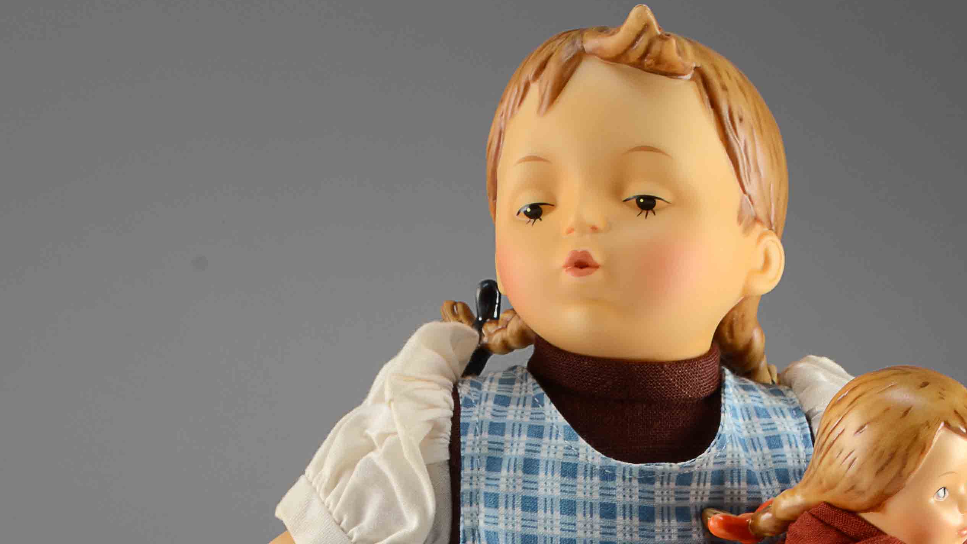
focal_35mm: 128
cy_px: 788
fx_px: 3282
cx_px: 610
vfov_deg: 9.2
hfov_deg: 16.7
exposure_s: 1/80
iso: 100
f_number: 14
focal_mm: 42
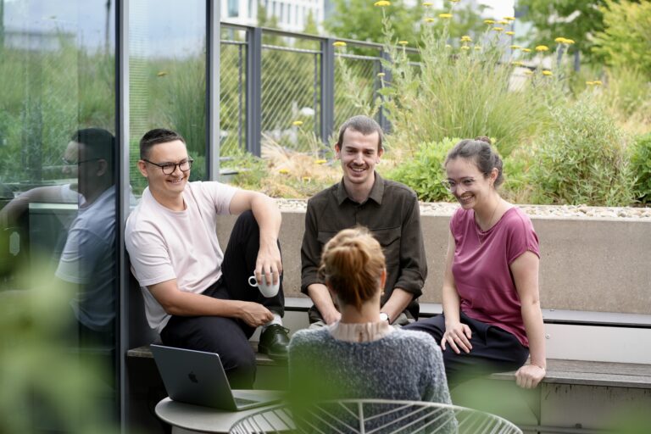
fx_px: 1537
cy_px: 217
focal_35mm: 85
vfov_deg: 16.1
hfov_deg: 23.9
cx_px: 326
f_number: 4
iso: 100
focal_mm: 85
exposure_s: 1/160
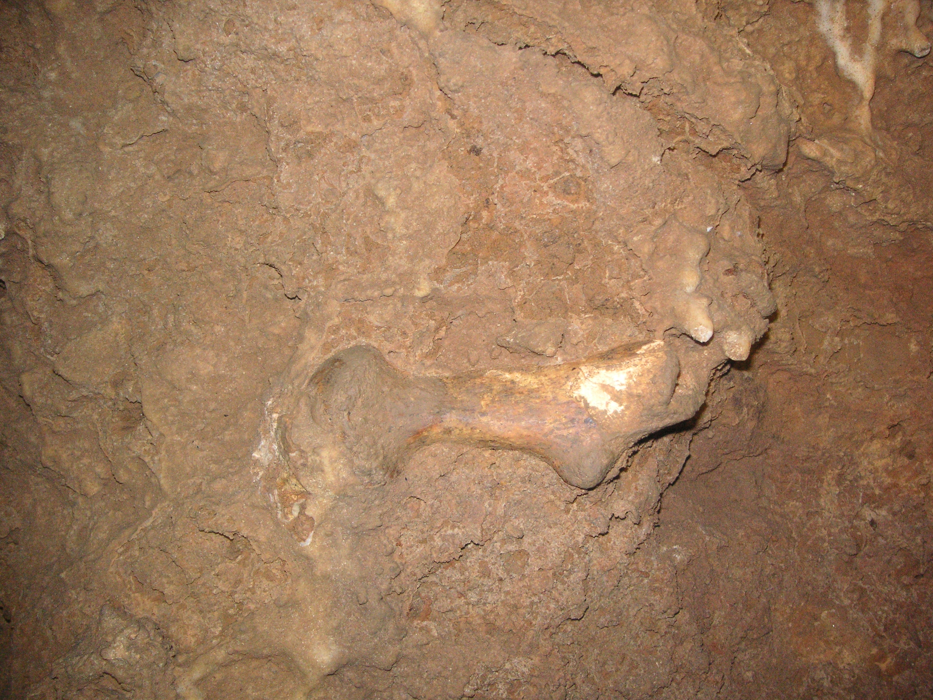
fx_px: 997
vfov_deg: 38.7
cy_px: 350
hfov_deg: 50.1
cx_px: 466
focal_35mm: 37
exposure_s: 1/45
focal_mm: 6.1
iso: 160
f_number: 2.8
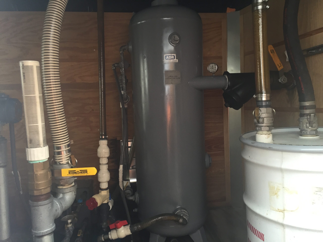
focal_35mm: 29
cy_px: 121
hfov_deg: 61.7
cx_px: 162
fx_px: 271
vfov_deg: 48.2
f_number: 2.2
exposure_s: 1/30
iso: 80
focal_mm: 4.15
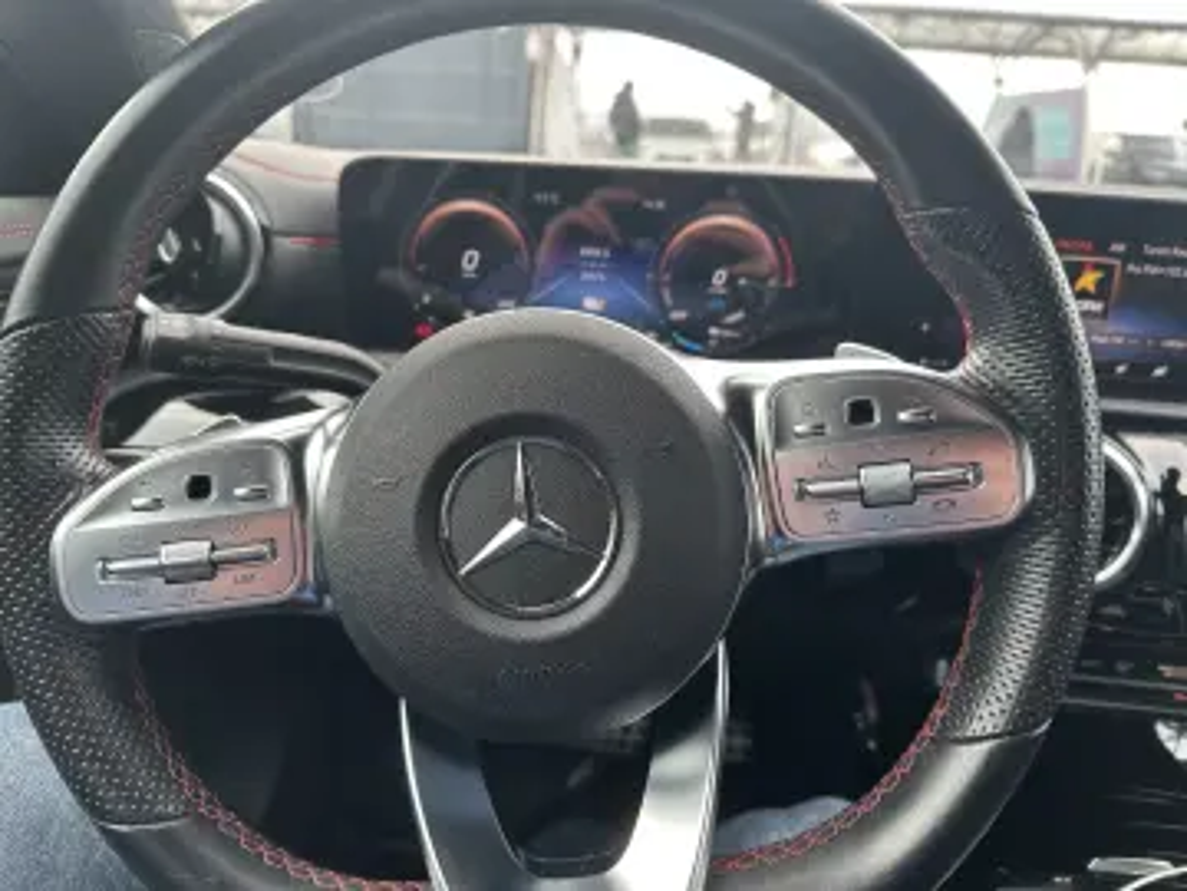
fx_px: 823
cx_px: 594
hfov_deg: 71.6
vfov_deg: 56.8
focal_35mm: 24
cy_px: 446
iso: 100
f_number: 1.78
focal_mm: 6.86
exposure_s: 1/114
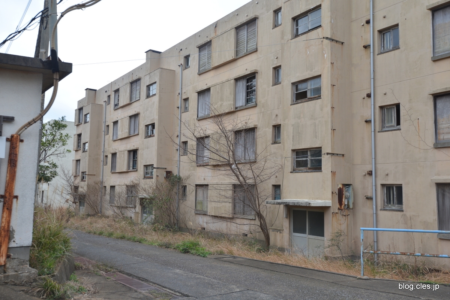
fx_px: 438
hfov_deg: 54.4
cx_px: 225
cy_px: 150
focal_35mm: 35
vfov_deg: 37.9
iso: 160
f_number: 8
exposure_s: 1/80
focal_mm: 35
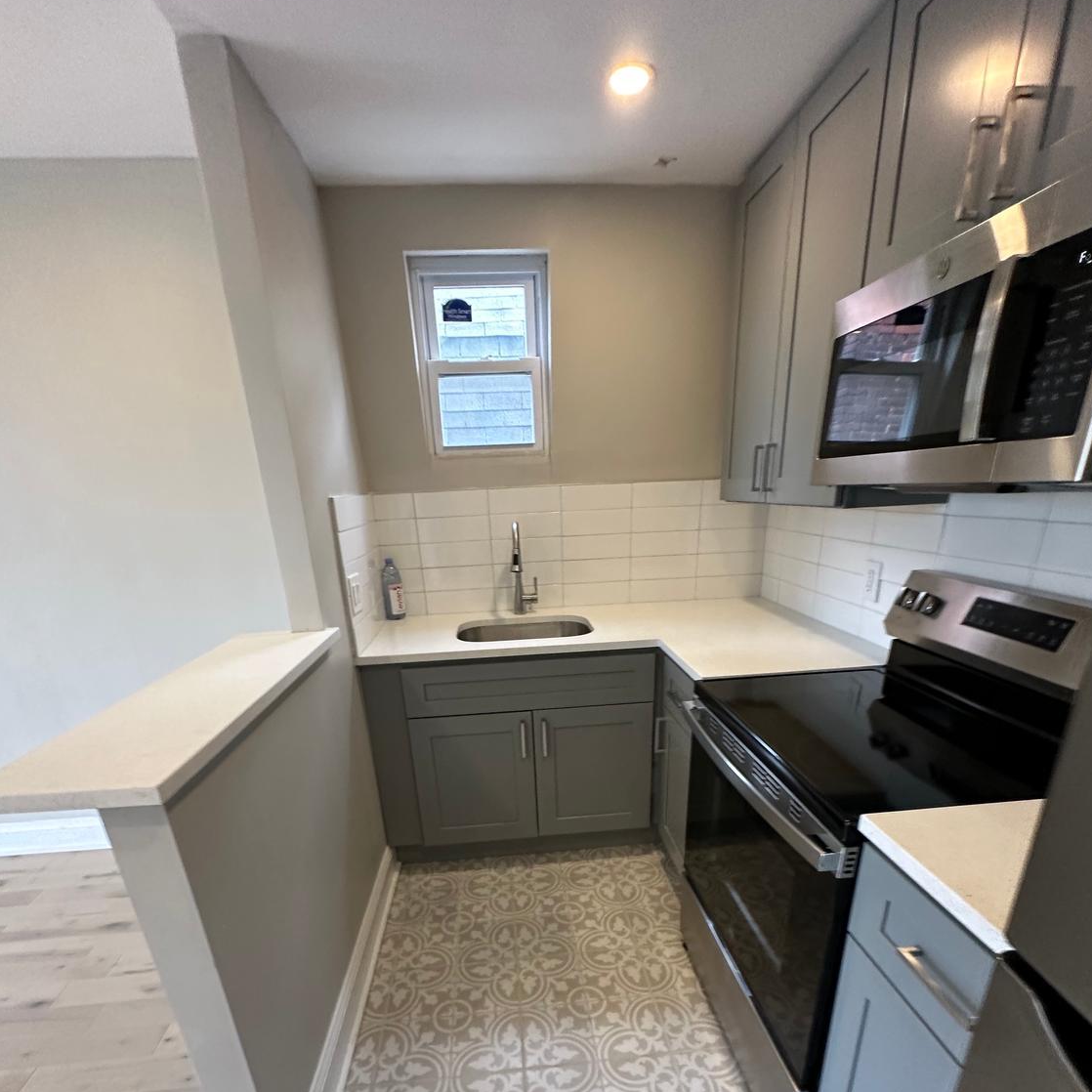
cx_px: 543
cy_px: 720
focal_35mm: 17
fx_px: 607
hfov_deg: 84.0
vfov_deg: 81.4
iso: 250
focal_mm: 2.22
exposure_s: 1/120
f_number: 2.2
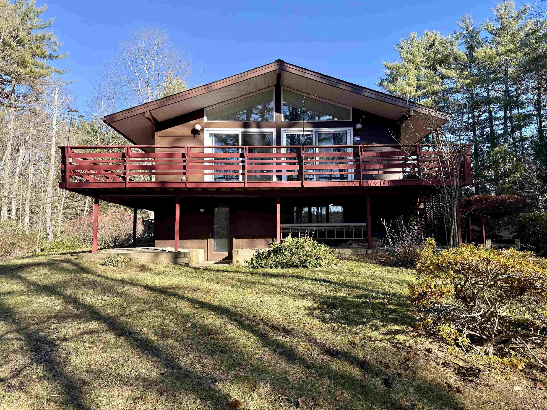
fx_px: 379
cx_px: 274
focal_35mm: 24
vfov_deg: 56.8
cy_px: 205
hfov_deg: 71.6
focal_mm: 6.76
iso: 100
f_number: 1.78
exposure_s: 1/1060
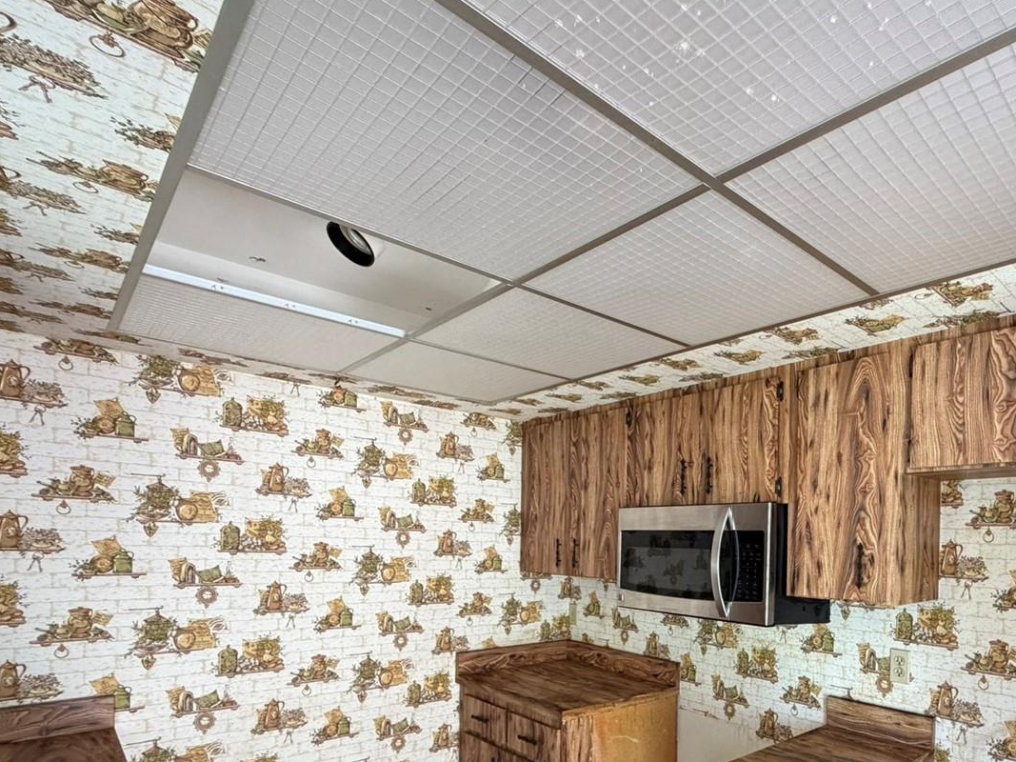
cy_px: 552
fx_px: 616
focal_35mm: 21
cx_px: 695
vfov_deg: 60.6
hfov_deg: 75.9
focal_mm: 2.22
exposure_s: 1/121
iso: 320
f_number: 2.2
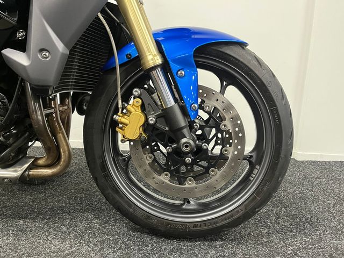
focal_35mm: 26
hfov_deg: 67.3
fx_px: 258
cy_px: 129
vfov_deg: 53.1
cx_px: 172
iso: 400
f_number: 1.6
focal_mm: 5.1
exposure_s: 1/50
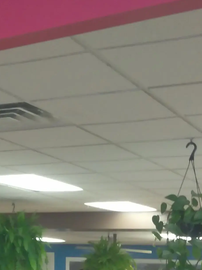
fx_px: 529
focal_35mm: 68
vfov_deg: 28.6
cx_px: -15
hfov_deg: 20.7
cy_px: 139
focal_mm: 3.46
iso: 356
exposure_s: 1/30
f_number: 2.2
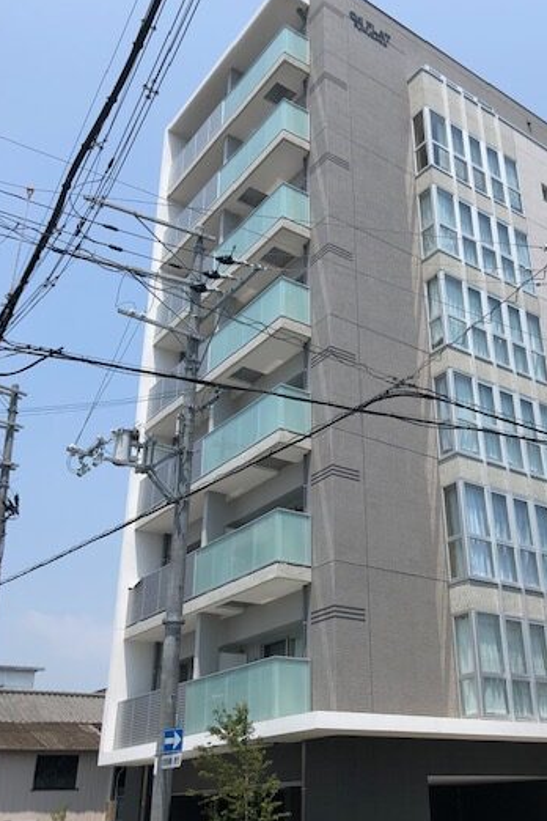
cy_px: 393
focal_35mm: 37
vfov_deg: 51.9
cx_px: 362
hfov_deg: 35.6
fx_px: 843
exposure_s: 1/2183
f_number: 1.8
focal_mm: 3.99
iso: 20
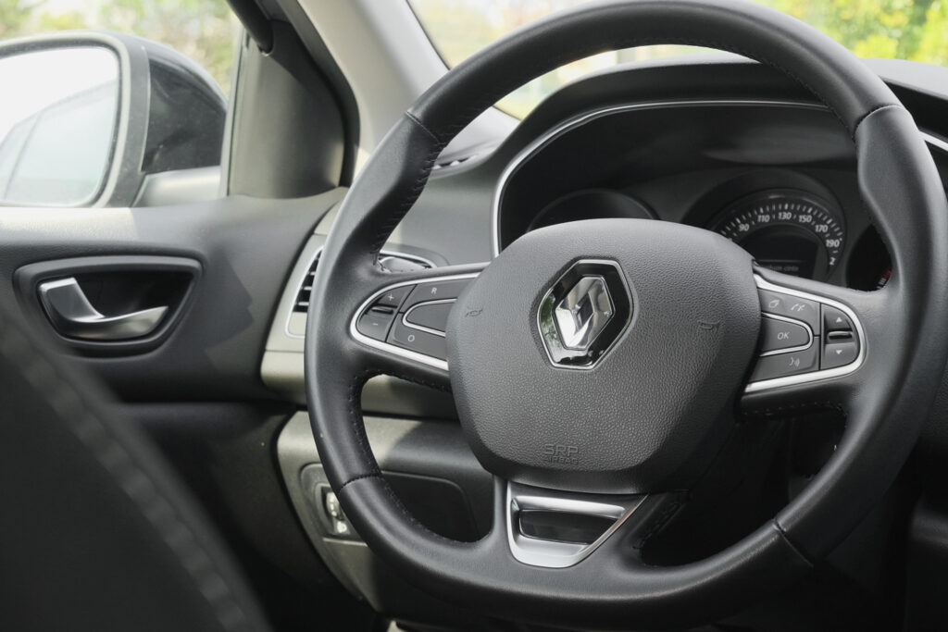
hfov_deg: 31.0
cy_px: 316
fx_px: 1712
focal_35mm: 65
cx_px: 474
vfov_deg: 20.9
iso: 2000
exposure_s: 1/160
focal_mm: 43.2
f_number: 8
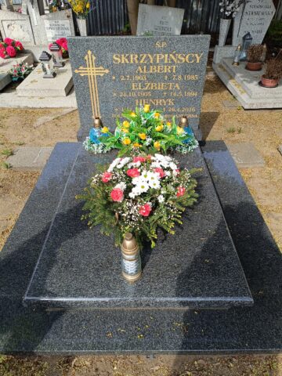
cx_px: 141
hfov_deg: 56.8
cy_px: 188
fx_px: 261
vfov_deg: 71.6
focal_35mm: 24
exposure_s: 1/543
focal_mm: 5.59
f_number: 1.88
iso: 54
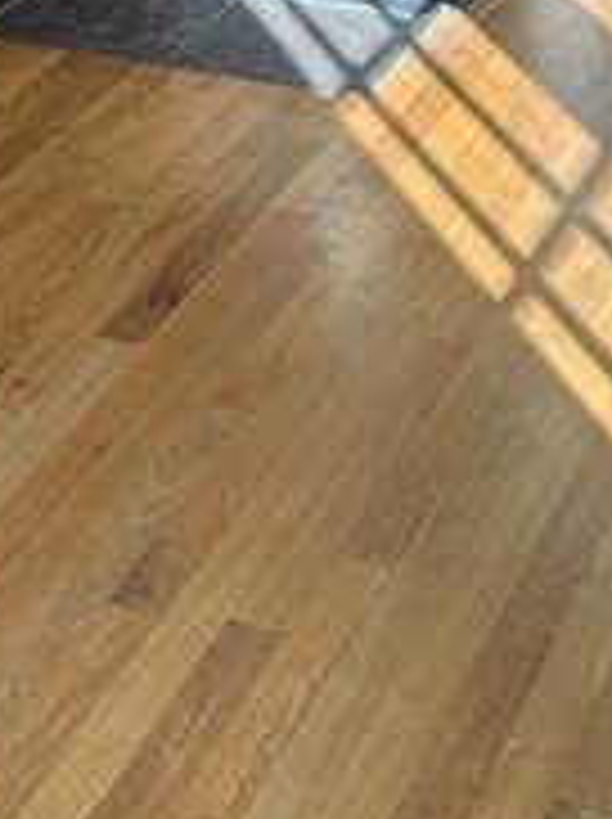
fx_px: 2599
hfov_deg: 13.4
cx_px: 292
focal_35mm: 110
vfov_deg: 14.7
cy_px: -814
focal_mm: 5.7
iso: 50
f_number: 1.5
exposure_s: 1/175
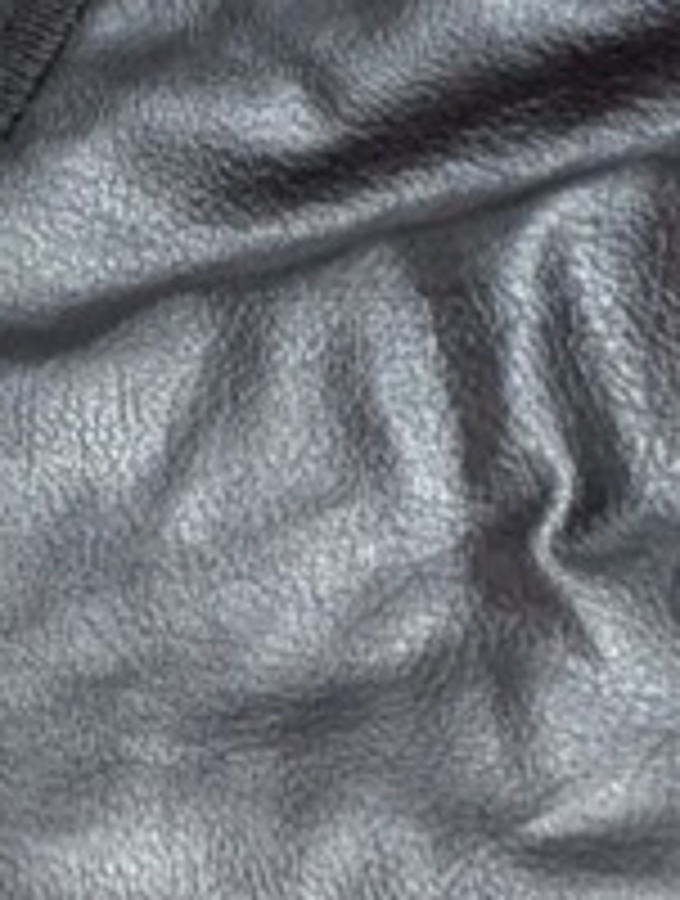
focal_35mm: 191
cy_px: 2572
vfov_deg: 8.8
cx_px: -815
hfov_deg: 7.4
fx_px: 4982
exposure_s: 1/59
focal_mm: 6.81
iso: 1006
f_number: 1.85
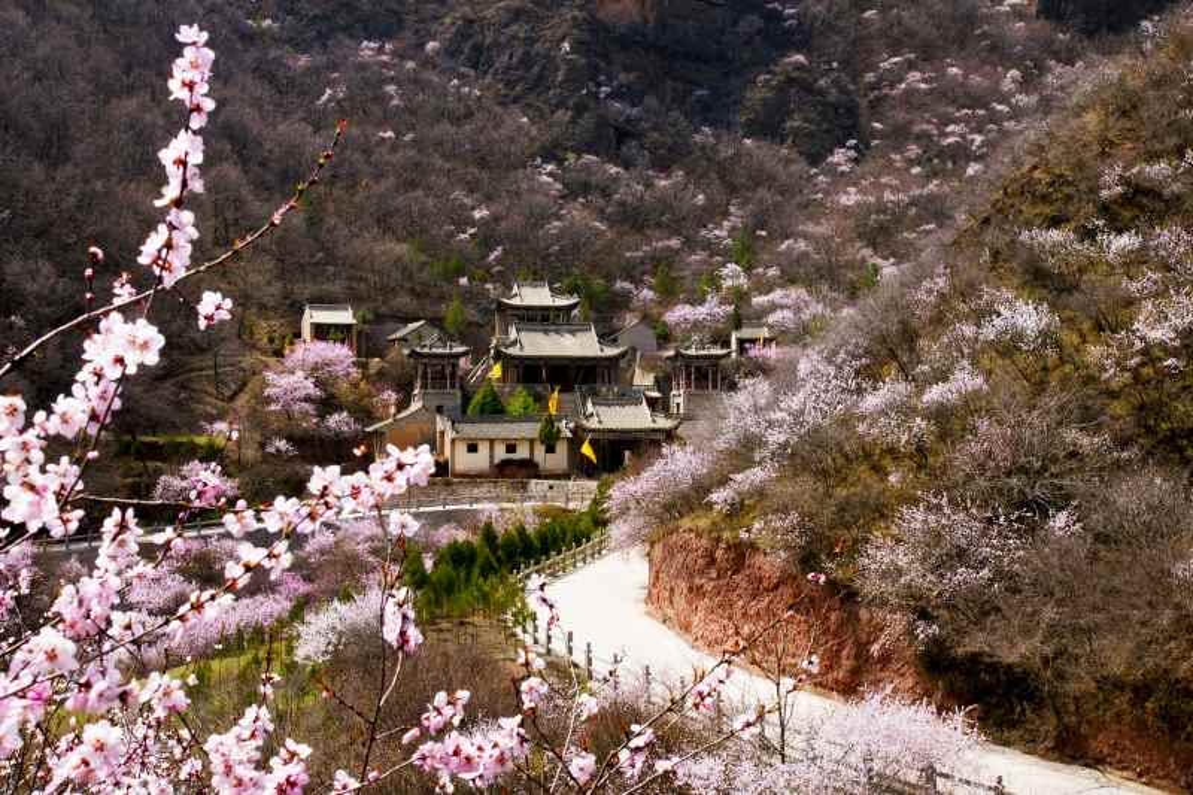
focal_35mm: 52
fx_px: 1739
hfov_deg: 37.9
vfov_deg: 25.7
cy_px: 398
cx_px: 596
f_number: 13
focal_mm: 35
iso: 200
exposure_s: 1/250
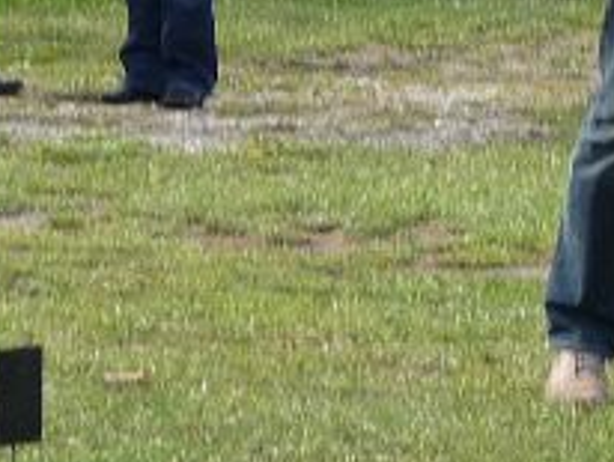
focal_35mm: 372
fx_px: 6606
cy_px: -253
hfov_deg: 5.3
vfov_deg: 4.0
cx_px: 820
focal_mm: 16.3
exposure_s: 1/125
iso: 100
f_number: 4.7
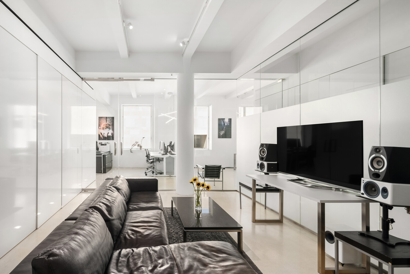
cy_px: 137
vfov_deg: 70.4
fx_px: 194
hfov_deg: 93.3
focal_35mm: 17
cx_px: 205
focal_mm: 17
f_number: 13
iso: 1600
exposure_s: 1/5
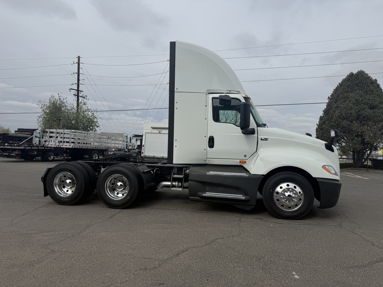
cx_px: 192
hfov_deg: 71.6
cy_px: 144
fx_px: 266
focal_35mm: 24
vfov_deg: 56.8
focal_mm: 6.76
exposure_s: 1/8130
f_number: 1.78
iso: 80
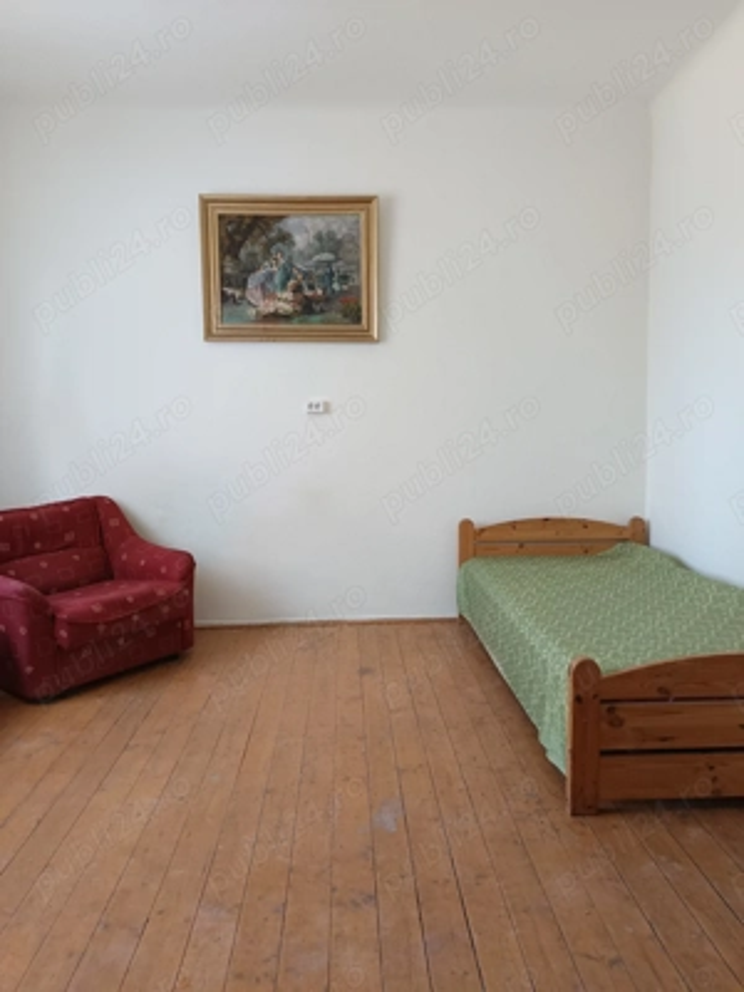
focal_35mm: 24
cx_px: 372
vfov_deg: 71.6
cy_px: 496
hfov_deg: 56.8
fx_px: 688
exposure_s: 1/50
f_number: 1.7
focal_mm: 5.31
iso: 892
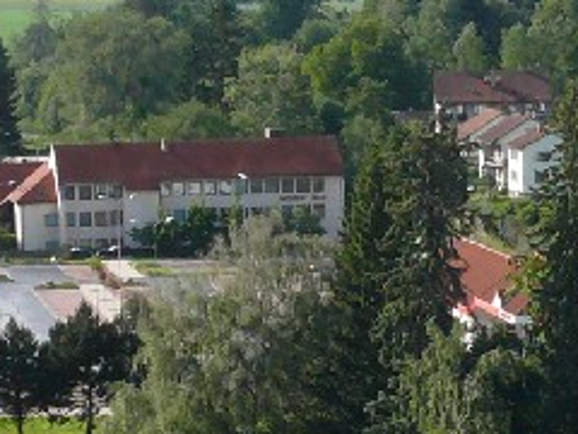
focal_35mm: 185
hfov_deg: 10.6
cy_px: 157
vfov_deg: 8.0
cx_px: 602
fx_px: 3089
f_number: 6.3
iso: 200
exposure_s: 1/400
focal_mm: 7.9
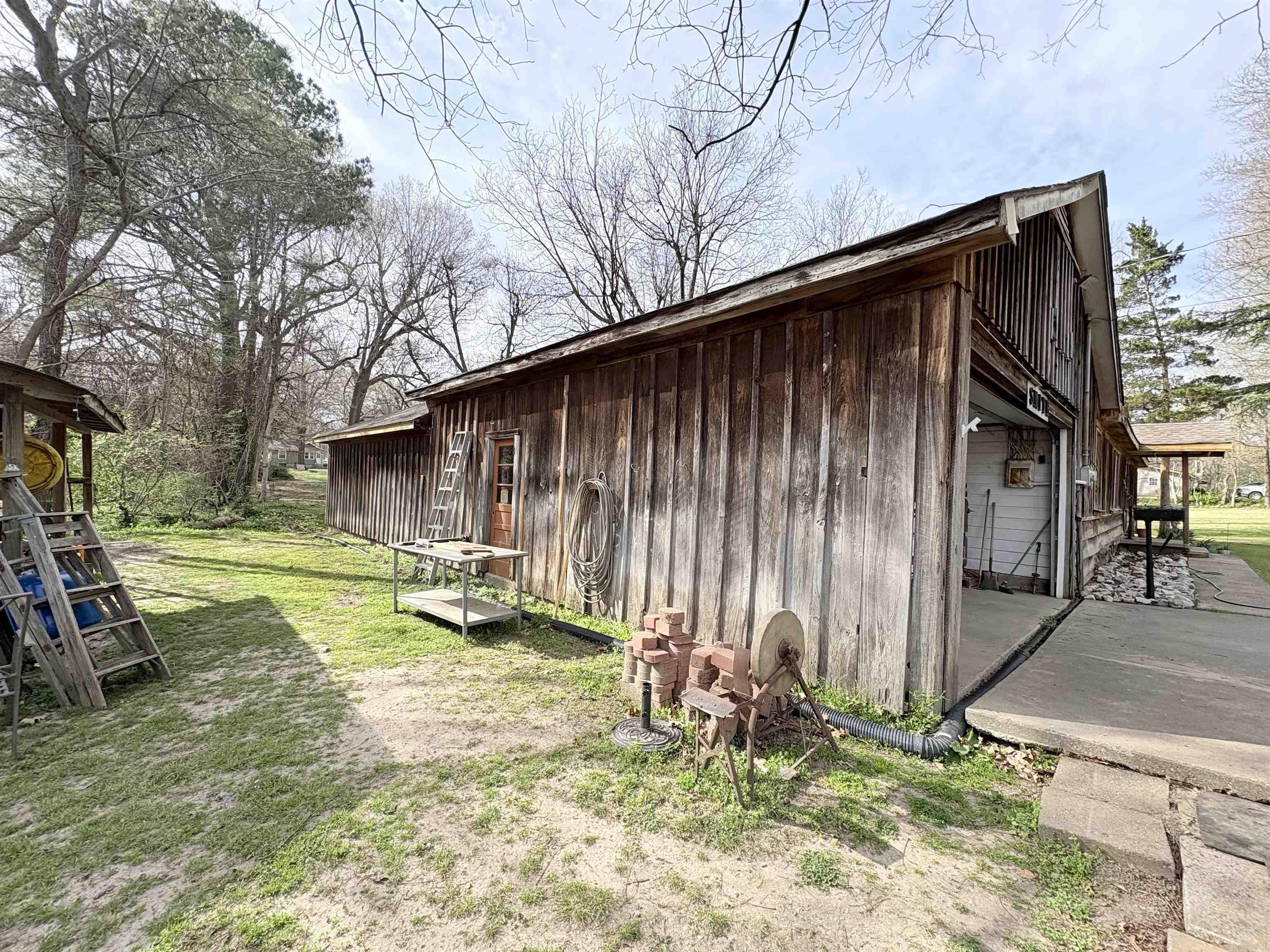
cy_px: 476
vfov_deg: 85.7
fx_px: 514
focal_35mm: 14
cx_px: 635
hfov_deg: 102.1
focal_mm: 2.22
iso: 64
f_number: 2.2
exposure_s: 1/763
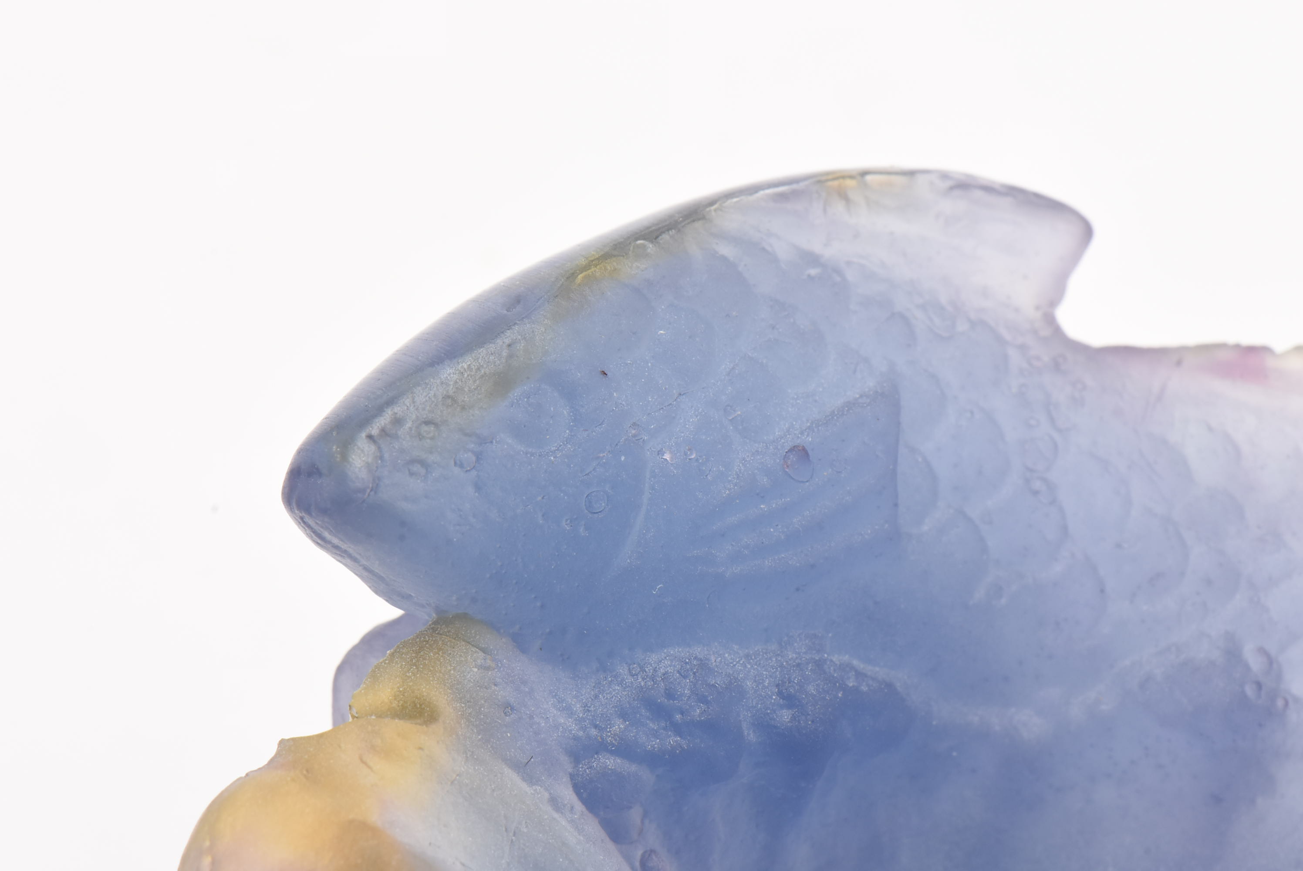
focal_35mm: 128
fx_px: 4618
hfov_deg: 16.1
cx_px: 652
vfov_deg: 10.8
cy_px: 436
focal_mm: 85
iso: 400
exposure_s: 1/100
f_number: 18
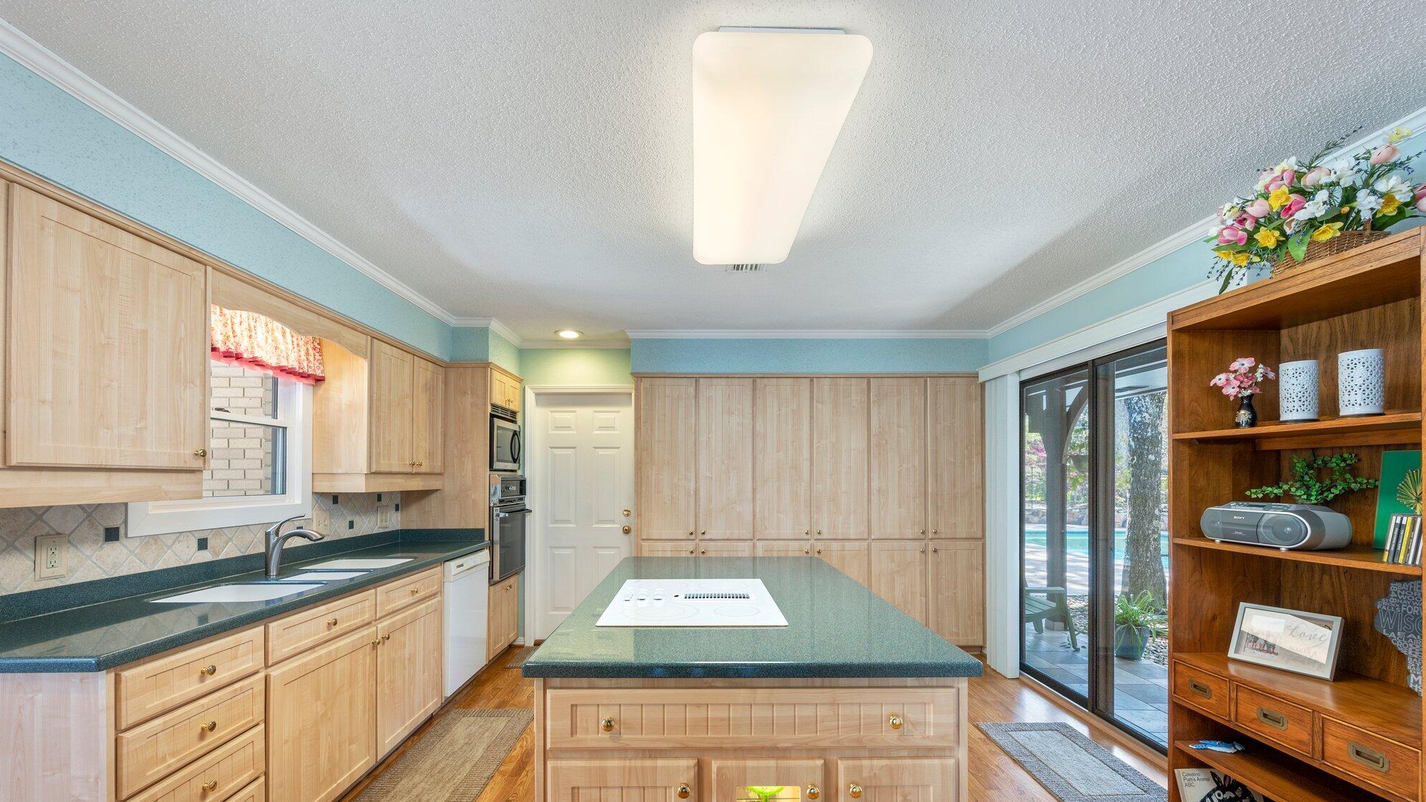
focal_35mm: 15
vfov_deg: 70.0
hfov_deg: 103.0
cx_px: 698
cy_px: 471
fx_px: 567
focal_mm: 14
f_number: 9
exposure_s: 1/2.5
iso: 320
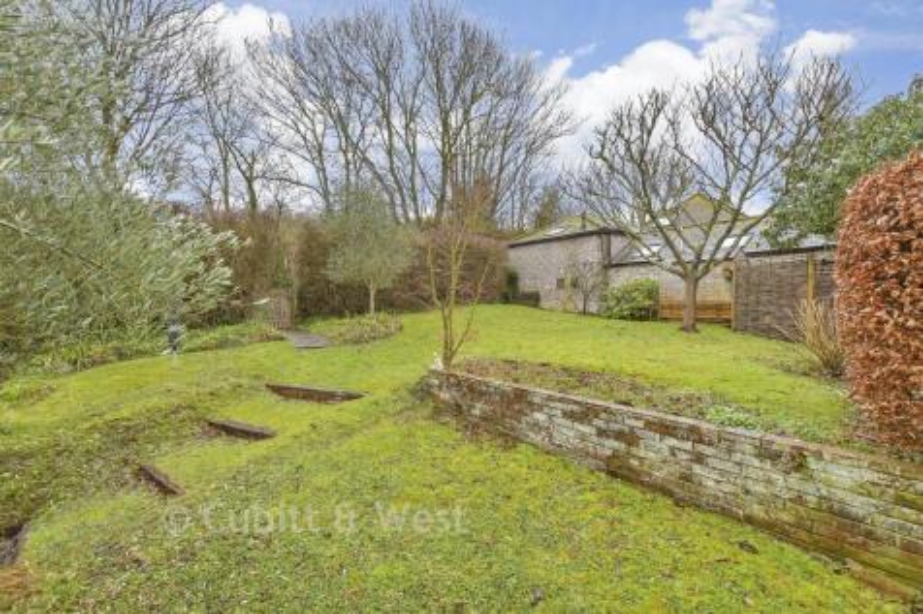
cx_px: 462
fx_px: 384
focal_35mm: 15
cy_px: 307
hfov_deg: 100.4
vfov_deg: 77.3
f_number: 8
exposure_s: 1/50
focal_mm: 10
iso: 500
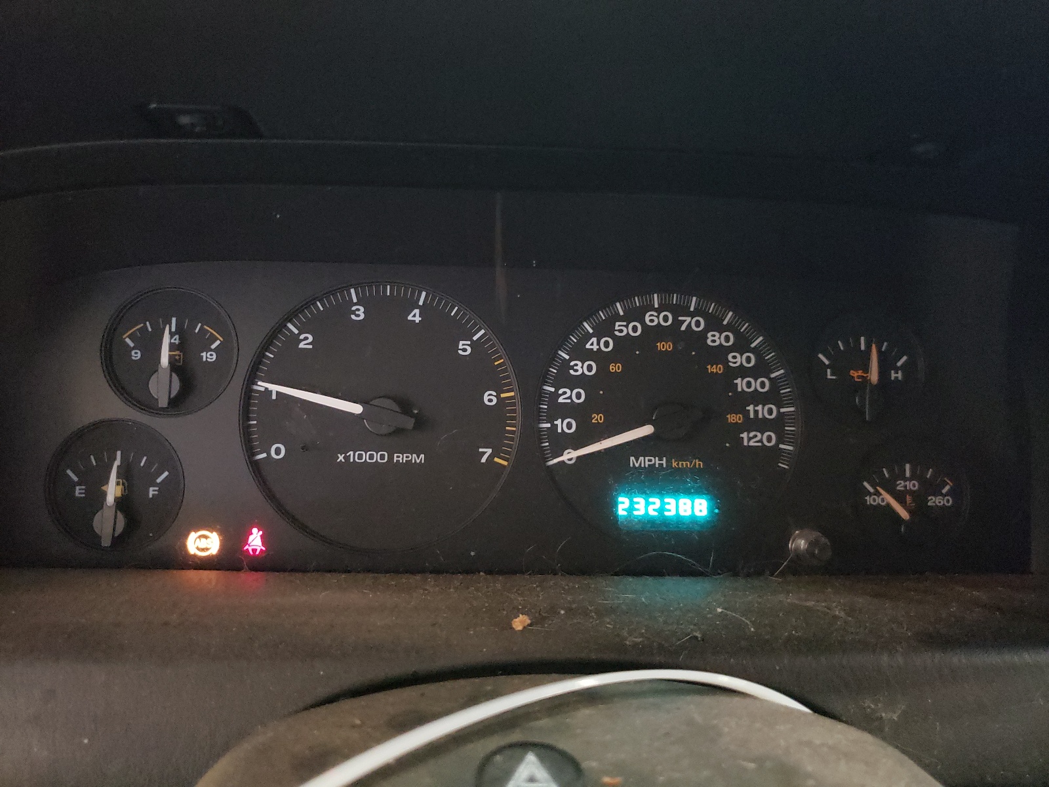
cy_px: 394
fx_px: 788
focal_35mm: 26
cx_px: 524
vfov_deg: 53.1
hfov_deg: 67.3
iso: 691
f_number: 1.5
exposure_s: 1/24
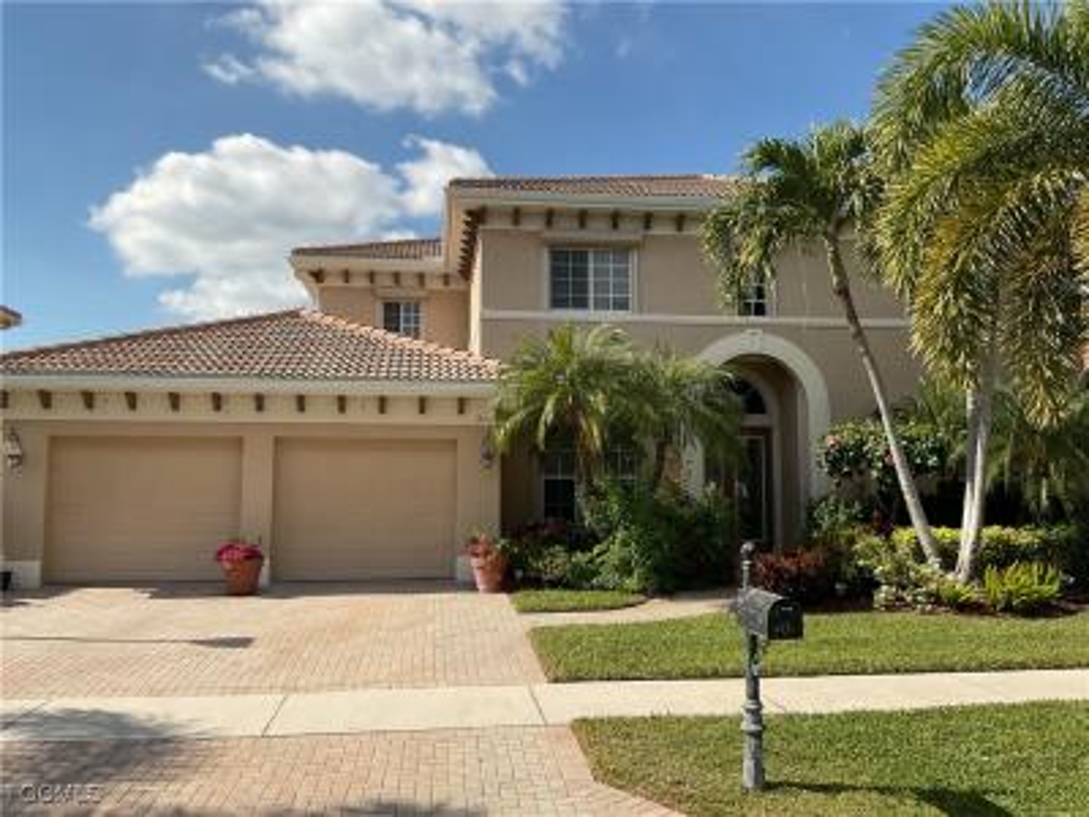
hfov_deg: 61.7
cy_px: 408
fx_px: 912
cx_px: 544
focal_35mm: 29
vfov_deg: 48.2
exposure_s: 1/2141
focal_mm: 3
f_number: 1.8
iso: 16
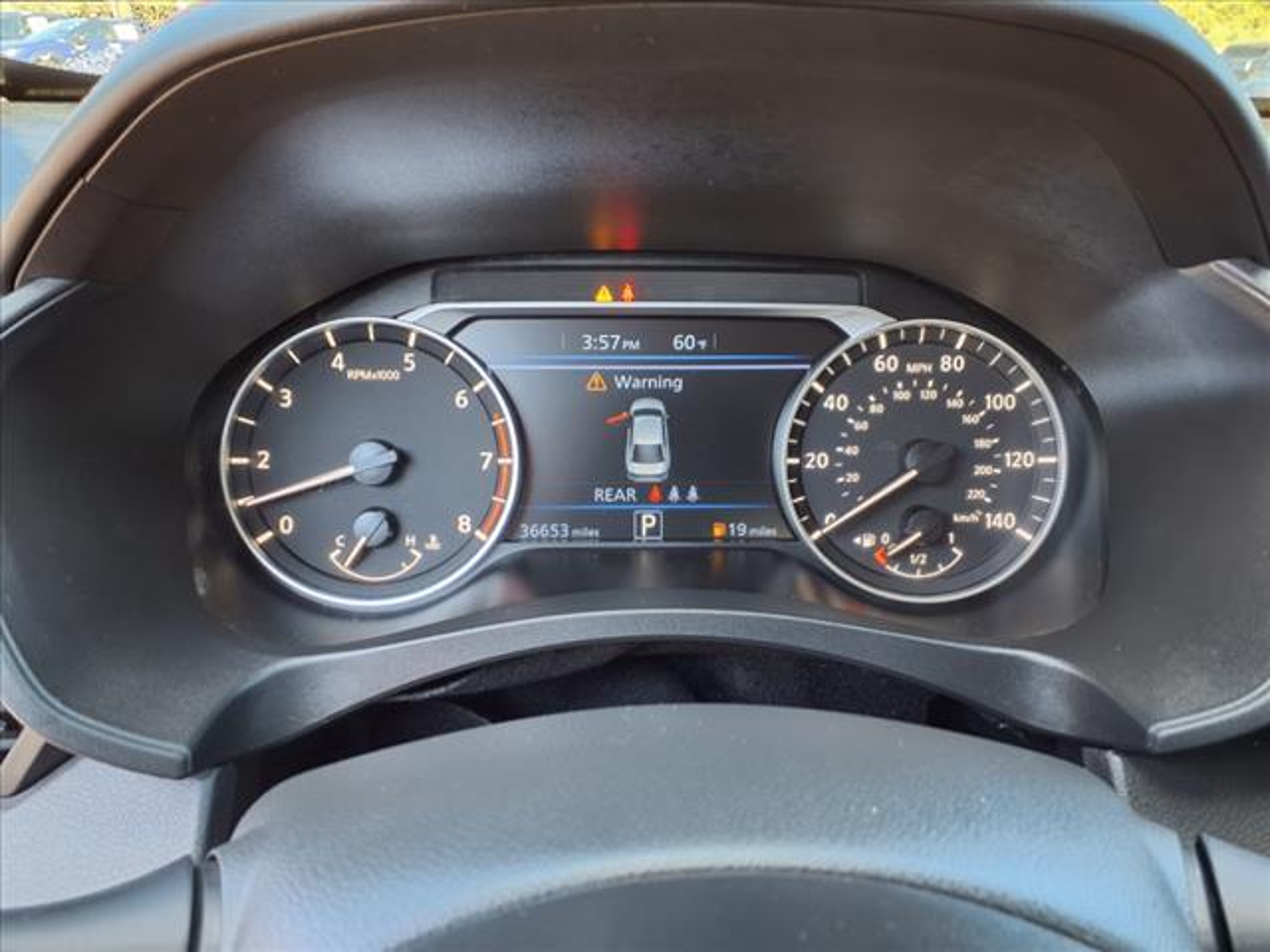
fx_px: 991
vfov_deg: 51.4
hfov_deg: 65.3
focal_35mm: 27
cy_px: 476
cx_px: 635
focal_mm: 3.58
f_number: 1.9
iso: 80
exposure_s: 1/40
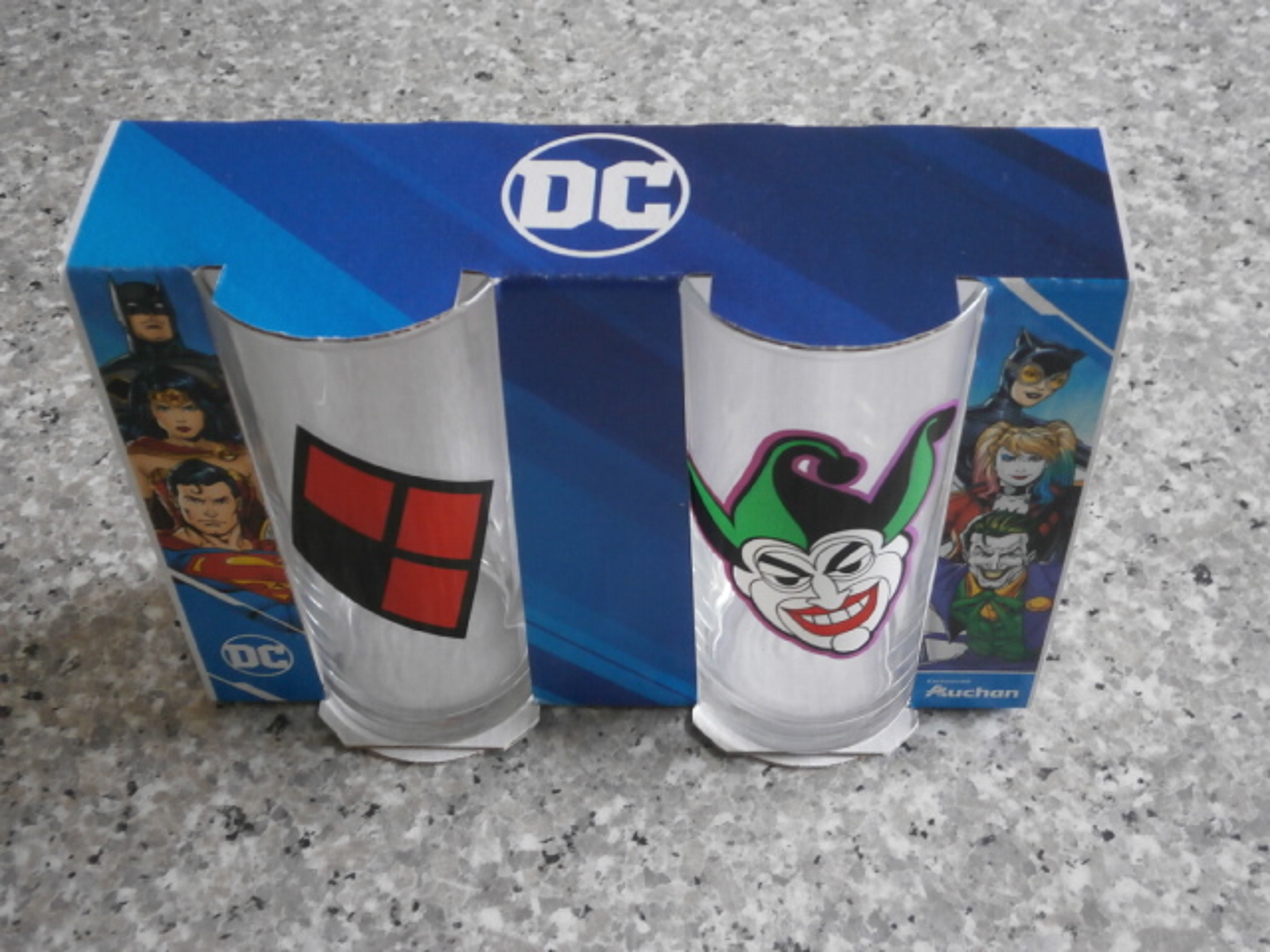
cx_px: 635
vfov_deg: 30.9
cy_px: 476
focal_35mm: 47
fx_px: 1724
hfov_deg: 40.4
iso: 200
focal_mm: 8.3
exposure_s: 1/13
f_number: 3.4
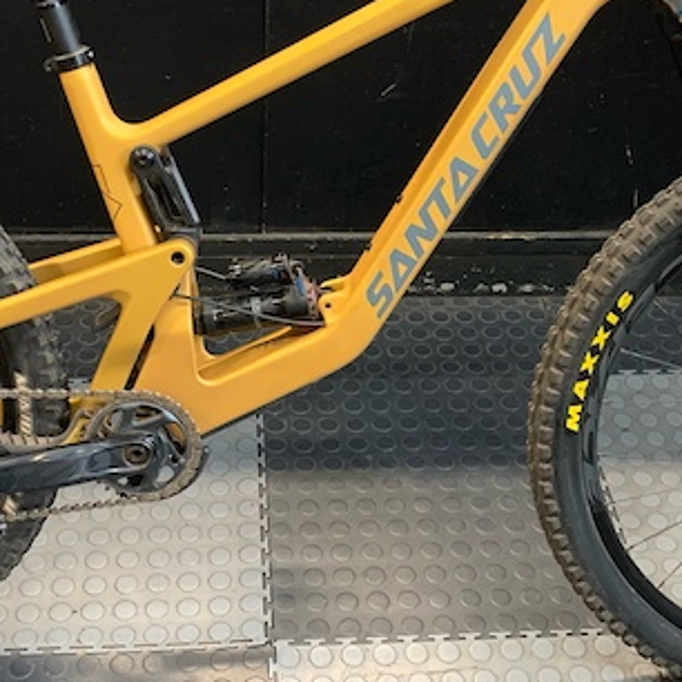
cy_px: 283
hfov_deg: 28.6
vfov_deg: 28.6
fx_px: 1337
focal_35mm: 60
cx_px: 345
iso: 320
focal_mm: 4.25
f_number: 1.8
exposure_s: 1/40
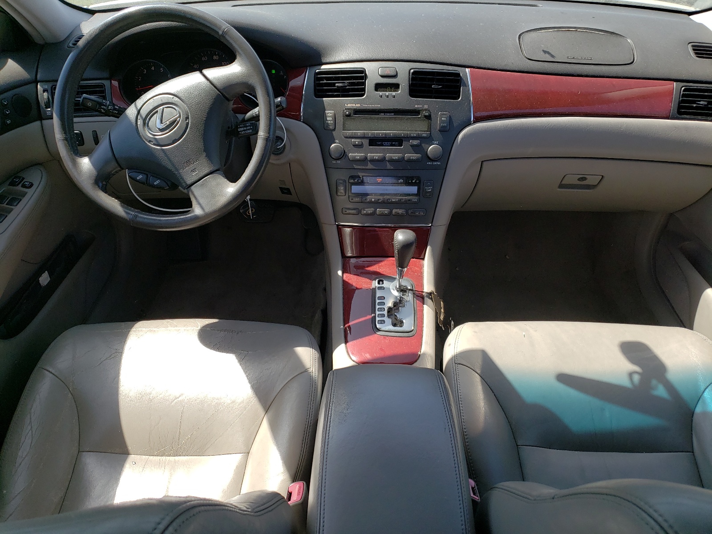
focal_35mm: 26
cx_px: 356
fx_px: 535
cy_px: 267
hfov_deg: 67.3
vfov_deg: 53.1
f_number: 1.5
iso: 50
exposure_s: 1/769
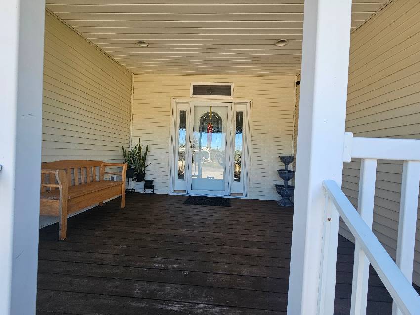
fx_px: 158
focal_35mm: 13
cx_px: 210
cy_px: 158
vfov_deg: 89.9
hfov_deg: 106.2
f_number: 2.2
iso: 50
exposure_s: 1/333
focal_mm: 2.2
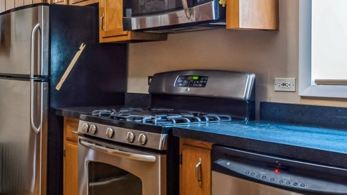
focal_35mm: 45
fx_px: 414
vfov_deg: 26.5
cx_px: -17
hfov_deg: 38.9
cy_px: 83
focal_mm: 10
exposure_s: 1/1.67
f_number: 11
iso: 200
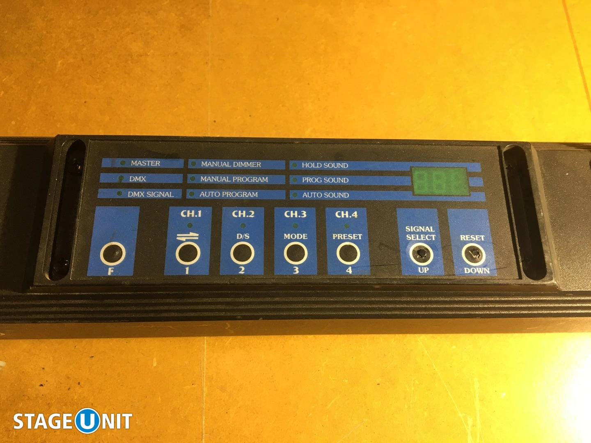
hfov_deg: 61.7
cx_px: 296
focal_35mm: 29
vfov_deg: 48.2
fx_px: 495
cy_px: 222
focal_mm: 4.15
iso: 40
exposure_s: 1/33
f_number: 2.2
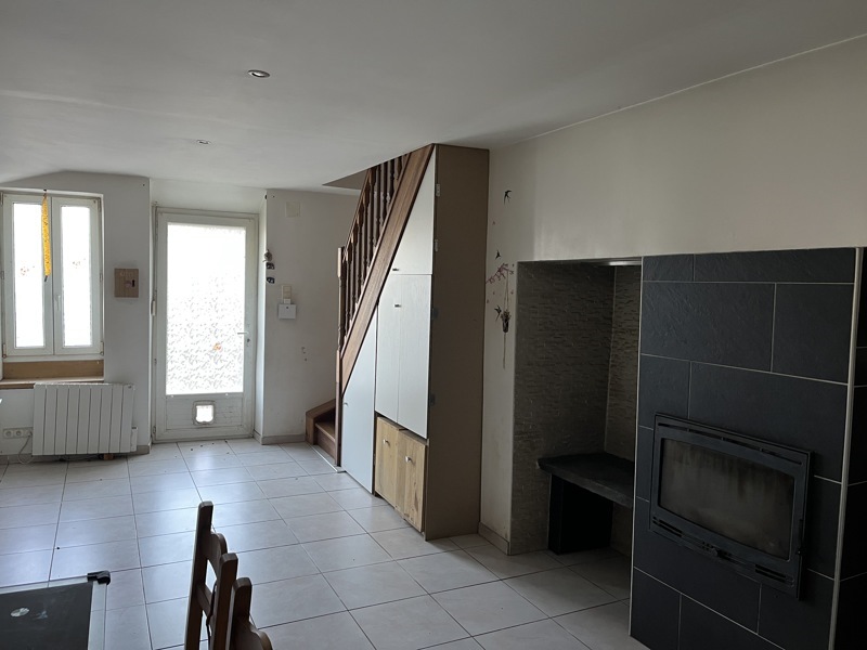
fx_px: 651
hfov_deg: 67.3
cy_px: 325
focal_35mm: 26
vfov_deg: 53.1
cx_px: 434
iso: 250
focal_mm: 5.1
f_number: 1.6
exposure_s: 1/60
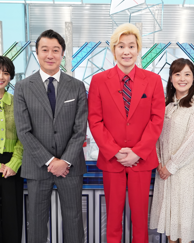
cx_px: 125
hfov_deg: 28.5
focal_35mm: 53
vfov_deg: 35.4
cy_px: 120
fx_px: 380
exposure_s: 1/250
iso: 4000
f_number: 6.3
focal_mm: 37
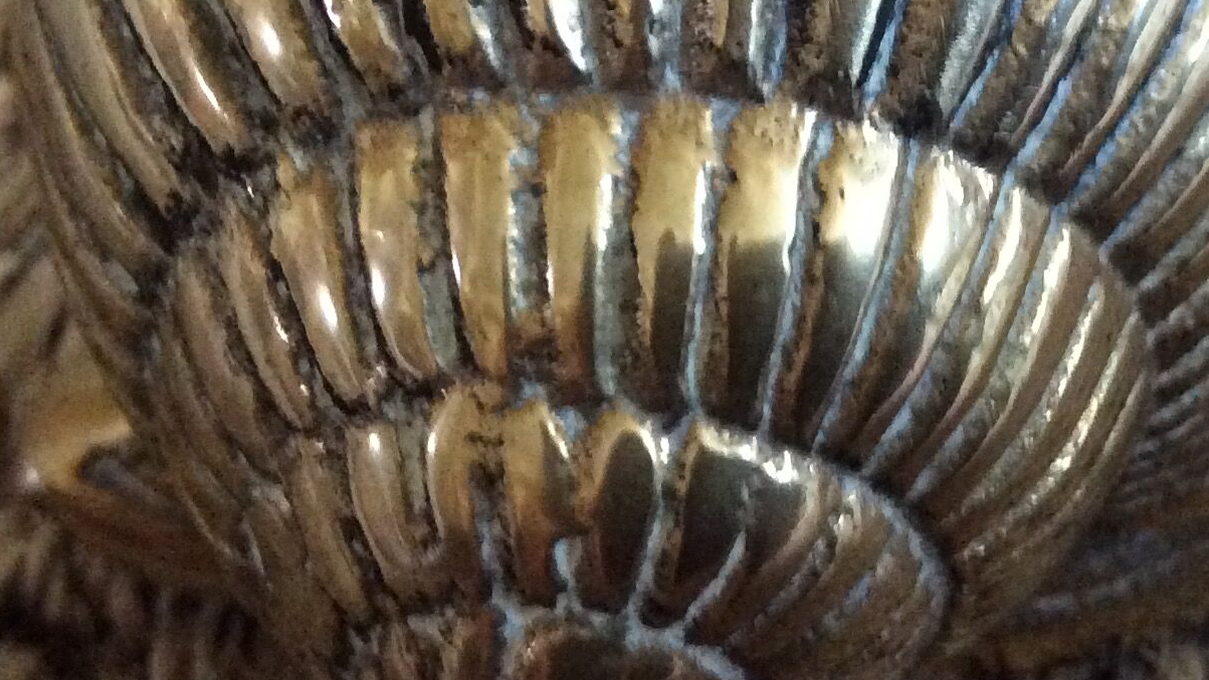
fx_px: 2405
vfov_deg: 15.9
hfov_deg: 27.8
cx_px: 897
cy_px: 85
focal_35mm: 75
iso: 320
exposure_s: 1/17
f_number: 2.4
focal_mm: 3.3
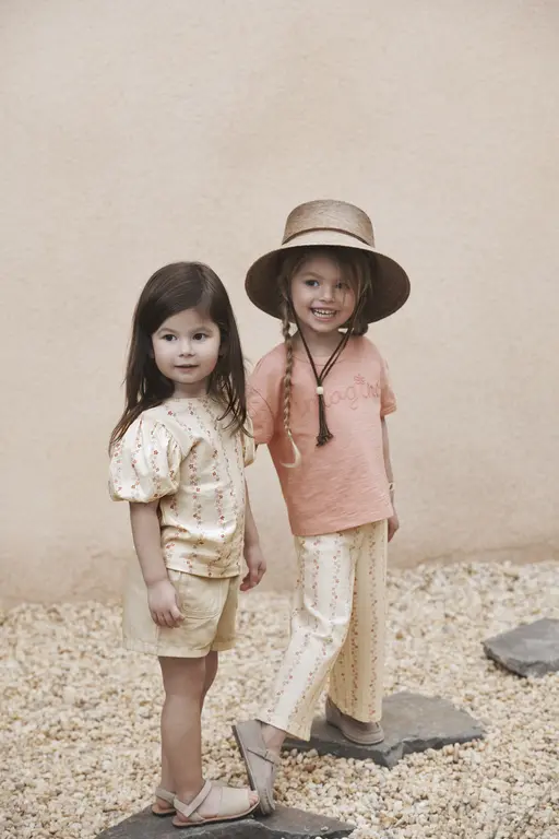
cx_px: 280
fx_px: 2608
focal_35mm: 112
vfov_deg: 18.3
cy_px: 420
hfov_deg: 12.2
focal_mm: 112
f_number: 5
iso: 250
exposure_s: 1/250
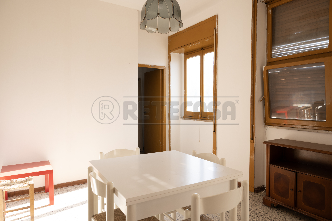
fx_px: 221
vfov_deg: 53.1
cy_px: 110
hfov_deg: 73.8
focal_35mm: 24
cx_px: 166
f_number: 8
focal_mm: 24
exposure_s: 1/50
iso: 250
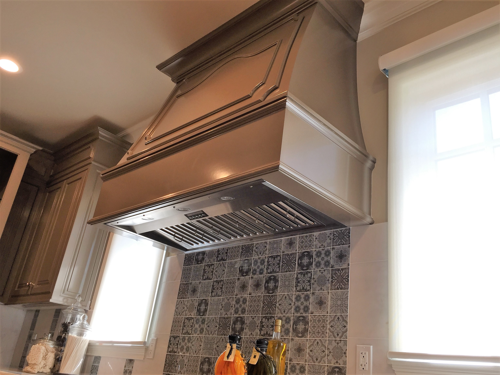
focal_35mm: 29
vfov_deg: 48.2
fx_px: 419
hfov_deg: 61.7
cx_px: 250
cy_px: 188
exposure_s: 1/60
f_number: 2.2
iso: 32
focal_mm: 4.15
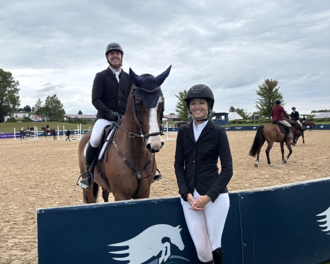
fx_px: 303
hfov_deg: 57.0
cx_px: 146
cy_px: 125
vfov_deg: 47.1
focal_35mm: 31
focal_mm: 5.96
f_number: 1.6
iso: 50
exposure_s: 1/1344
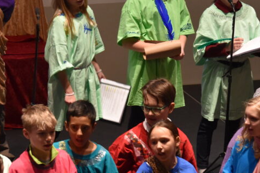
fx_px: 2542
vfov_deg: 3.9
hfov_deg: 5.9
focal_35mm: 352
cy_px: 116
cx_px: 107
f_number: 4.8
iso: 2000
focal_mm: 110
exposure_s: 1/40
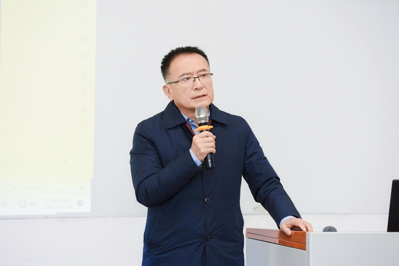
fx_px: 1608
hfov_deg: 14.1
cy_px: 133
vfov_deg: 9.5
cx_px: 200
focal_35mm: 145
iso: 1600
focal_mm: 145
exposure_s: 1/250
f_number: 4.5
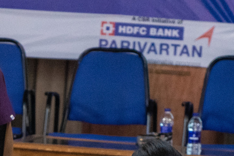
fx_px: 2561
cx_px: 15
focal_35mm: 394
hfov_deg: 5.2
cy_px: 264
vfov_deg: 3.5
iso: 8000
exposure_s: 1/160
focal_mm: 96
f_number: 4
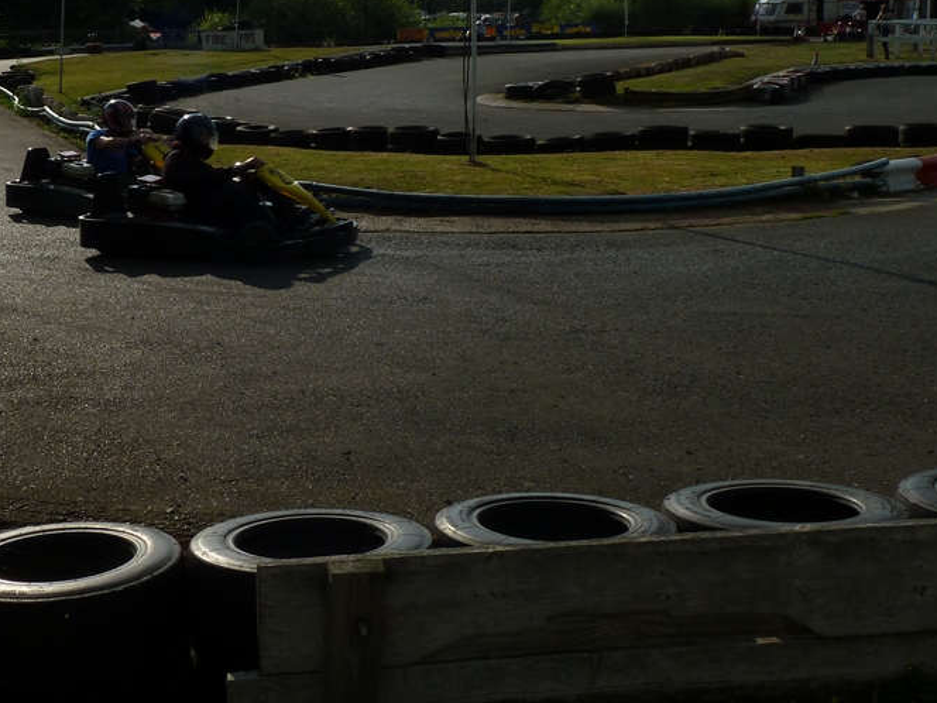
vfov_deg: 26.8
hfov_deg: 34.9
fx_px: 1462
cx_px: 257
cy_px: 195
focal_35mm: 54
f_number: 6.3
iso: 80
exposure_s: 1/500
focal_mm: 5.7
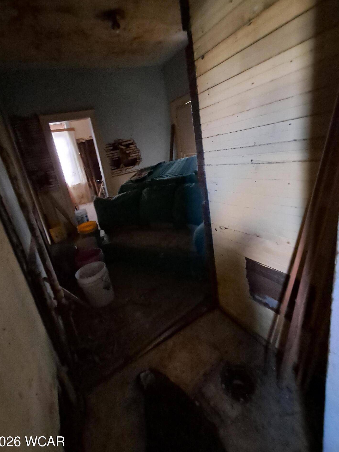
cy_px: 223
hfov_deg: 74.7
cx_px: 160
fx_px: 222
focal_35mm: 17
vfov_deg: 91.0
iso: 640
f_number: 2.2
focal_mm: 1.64
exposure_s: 1/20
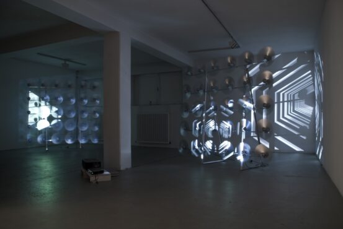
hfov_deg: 67.3
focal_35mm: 27
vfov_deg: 48.0
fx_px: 258
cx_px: 172
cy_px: 114
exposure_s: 1.1
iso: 160
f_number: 6.3
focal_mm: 18
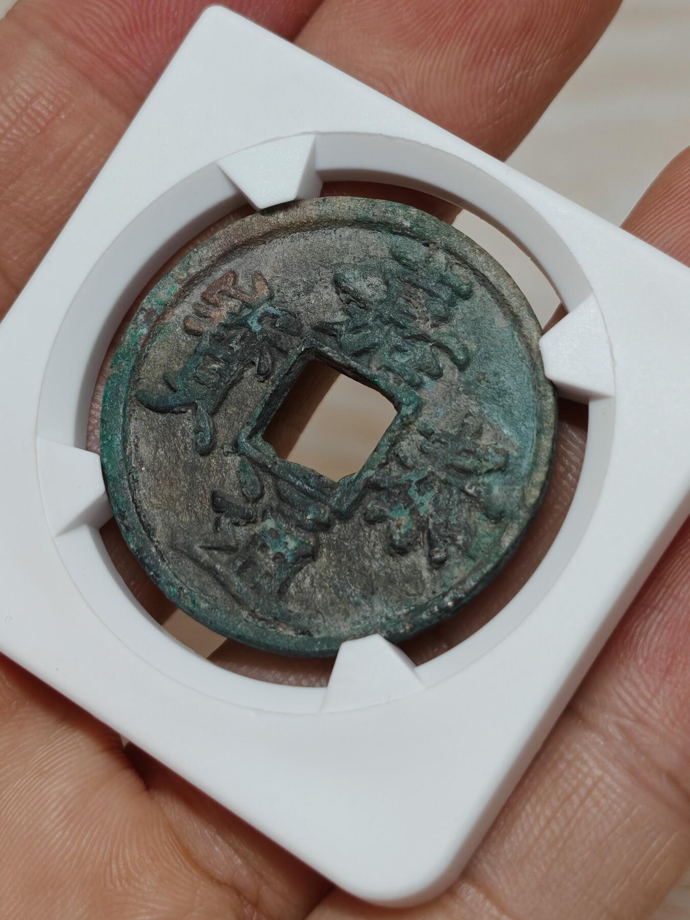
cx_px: 345
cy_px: 460
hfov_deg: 15.6
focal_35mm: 95
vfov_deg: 20.7
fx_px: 2525
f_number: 1.6
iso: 50
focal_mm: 7.62
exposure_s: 1/100
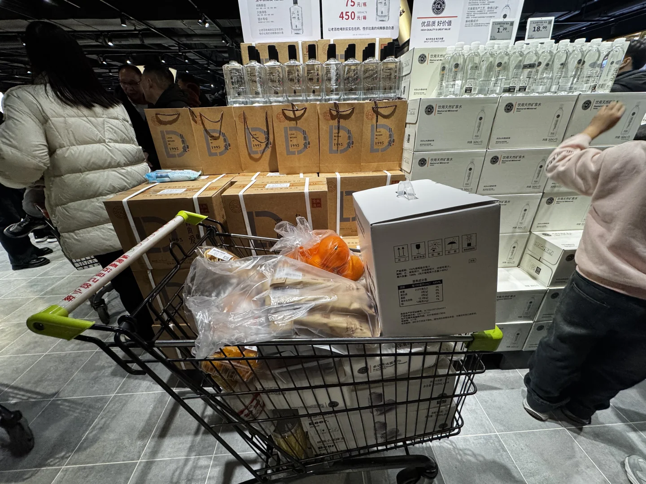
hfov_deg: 102.1
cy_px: 242
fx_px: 261
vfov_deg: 85.7
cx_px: 323
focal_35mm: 14
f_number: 2.2
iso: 200
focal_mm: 2.22
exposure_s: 1/100
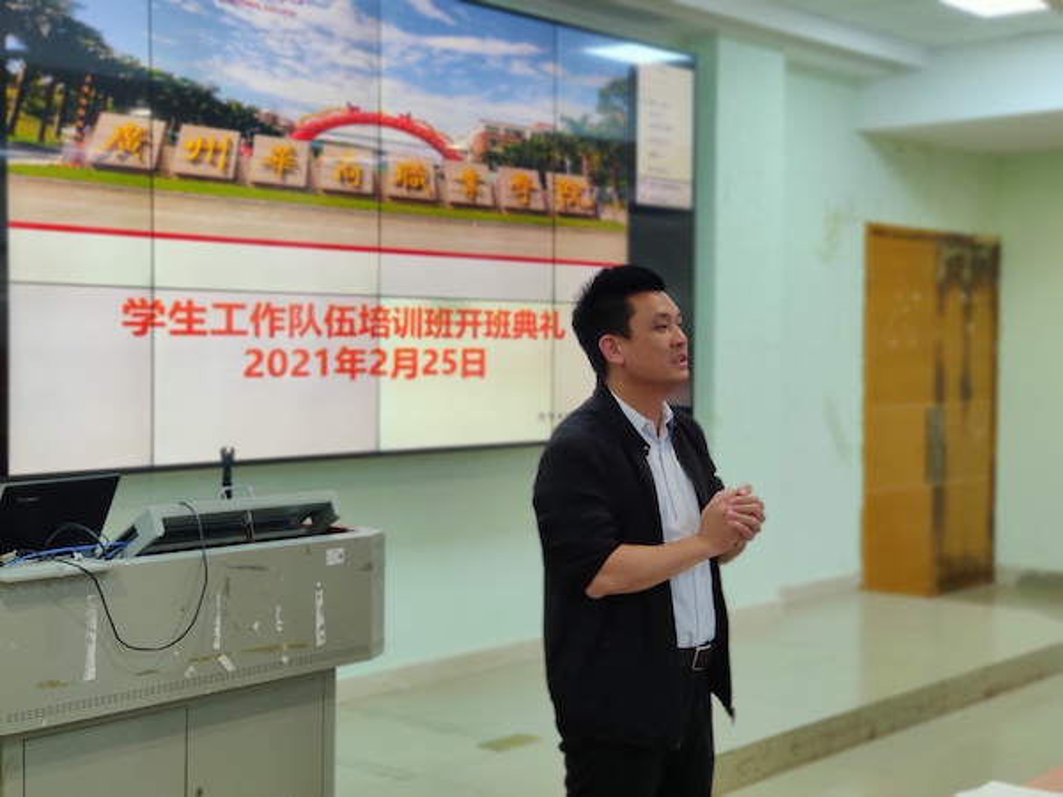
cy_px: 398
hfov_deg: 29.4
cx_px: 532
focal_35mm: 66
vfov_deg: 22.3
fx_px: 2027
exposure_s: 1/50
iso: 400
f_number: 2.2
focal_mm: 6.22
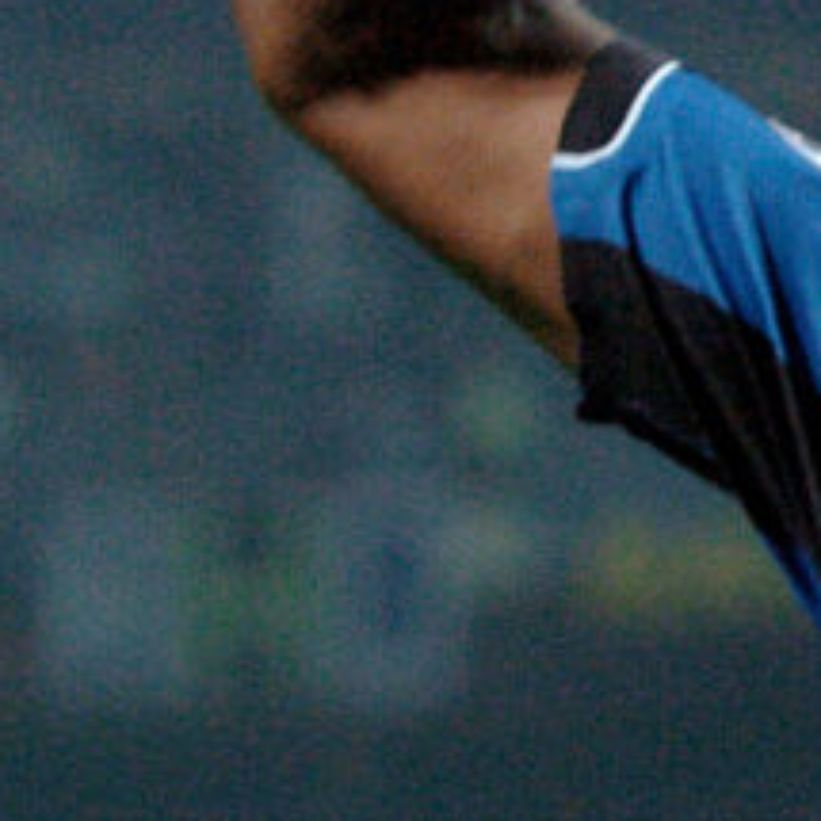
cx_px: 1359
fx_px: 12987
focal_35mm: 484
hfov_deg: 3.6
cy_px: 367
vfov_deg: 3.6
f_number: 3.2
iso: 800
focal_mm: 80
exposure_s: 1/500
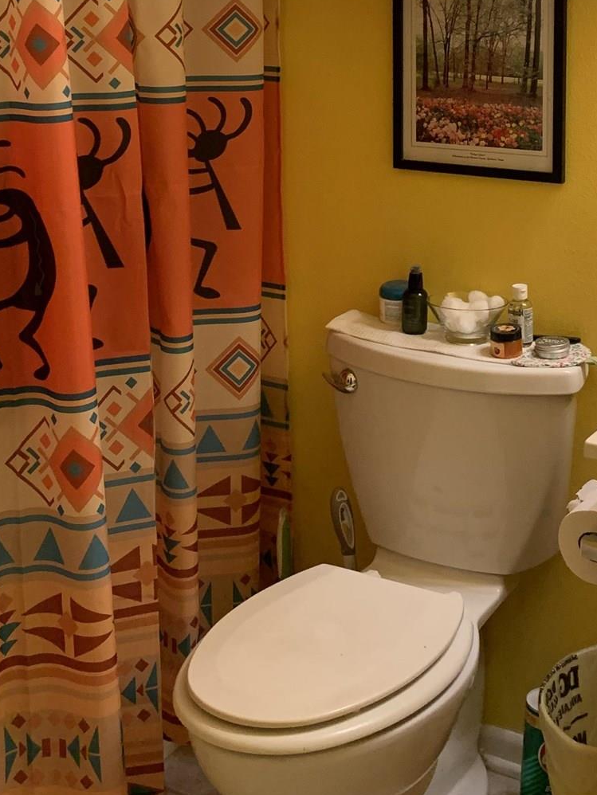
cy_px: 78
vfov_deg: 30.7
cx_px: 386
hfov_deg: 24.3
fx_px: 1379
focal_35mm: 60
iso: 250
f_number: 1.8
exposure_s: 1/60
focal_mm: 4.25
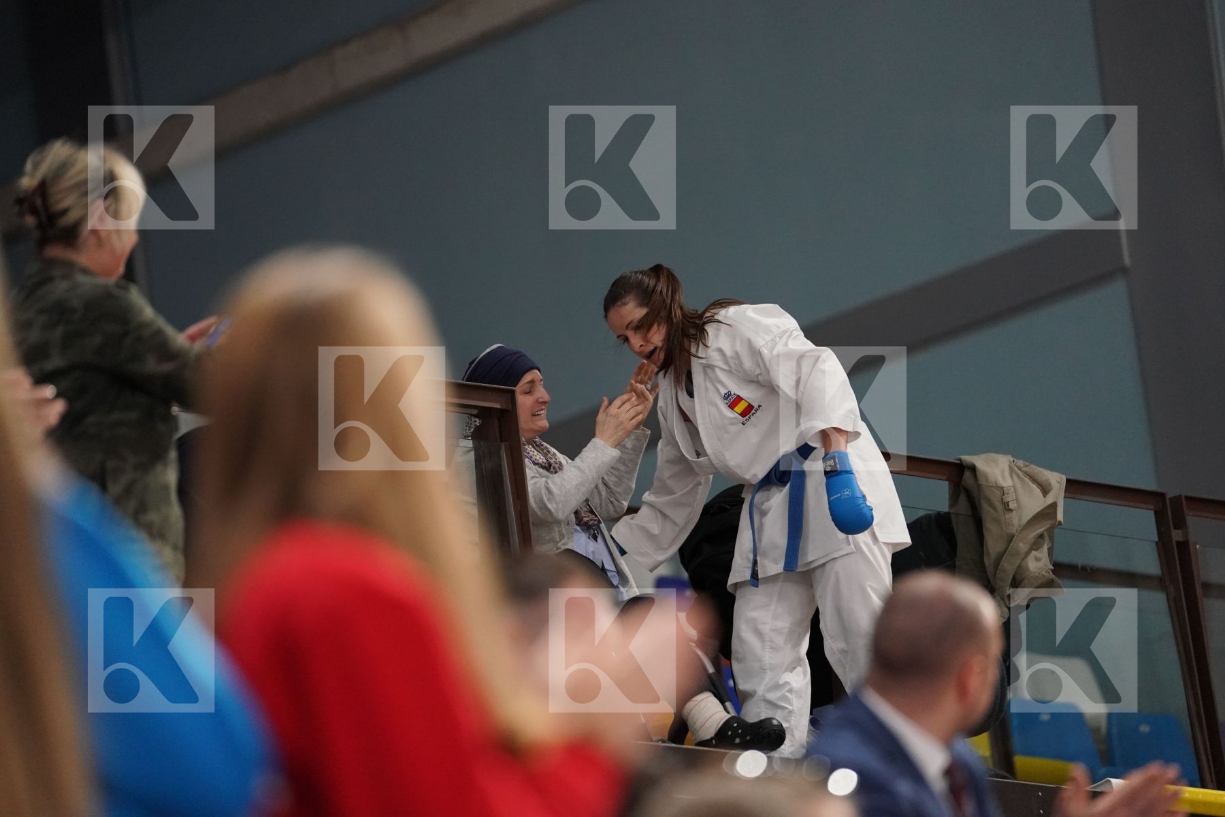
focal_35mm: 200
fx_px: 6805
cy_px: 408
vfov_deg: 6.9
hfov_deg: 10.3
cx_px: 612
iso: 5000
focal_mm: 200
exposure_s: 1/1000
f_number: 2.8
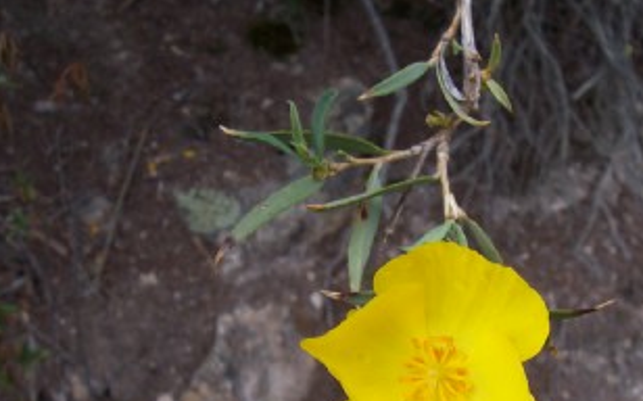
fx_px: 893
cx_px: 374
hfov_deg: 39.5
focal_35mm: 51
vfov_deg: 25.0
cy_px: 309
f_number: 5.6
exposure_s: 1/250
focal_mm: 5.6
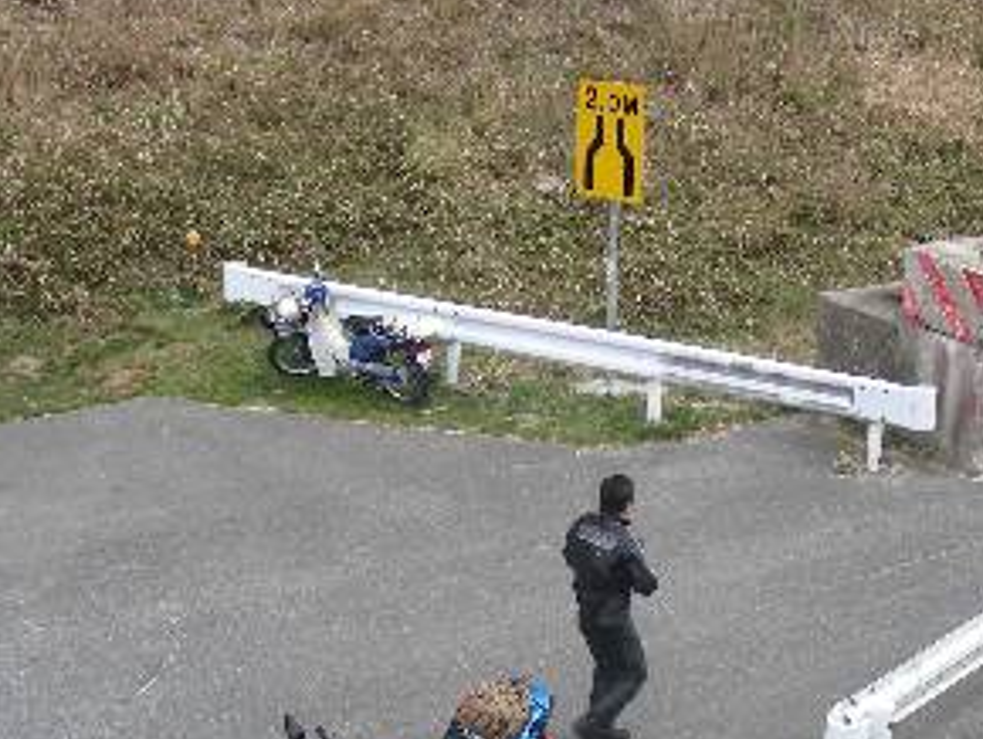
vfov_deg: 21.8
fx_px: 1904
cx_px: 566
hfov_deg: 28.9
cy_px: 559
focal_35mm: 67
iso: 50
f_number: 4
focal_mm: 6.3
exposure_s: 1/138
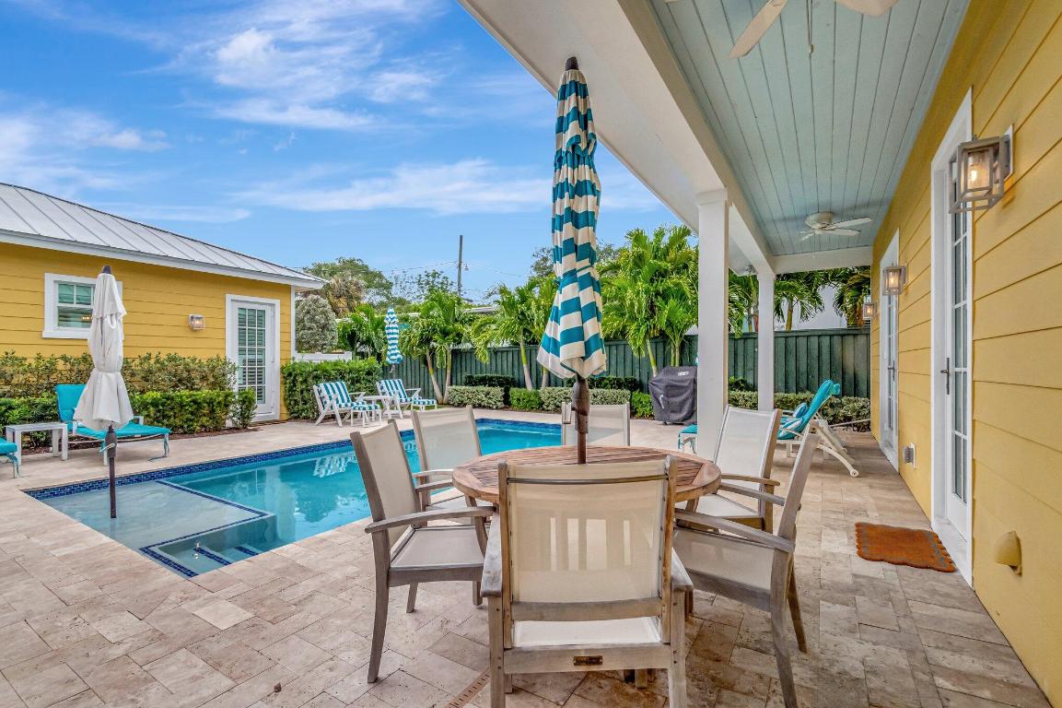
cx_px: 531
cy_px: 354
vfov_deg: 77.3
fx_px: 442
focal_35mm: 15
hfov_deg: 100.4
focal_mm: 10
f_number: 8
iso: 640
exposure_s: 1/1600
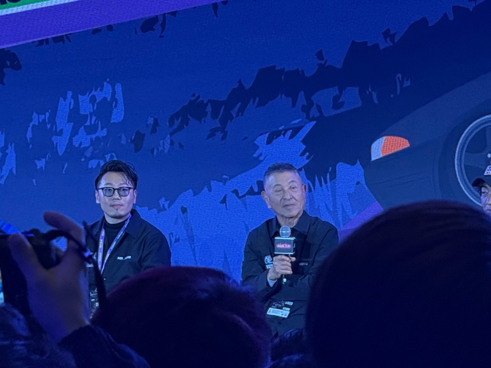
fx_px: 3787
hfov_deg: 7.4
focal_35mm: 267
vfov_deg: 5.6
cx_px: 107
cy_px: 32
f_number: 2.8
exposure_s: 1/100
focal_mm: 15.66
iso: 250
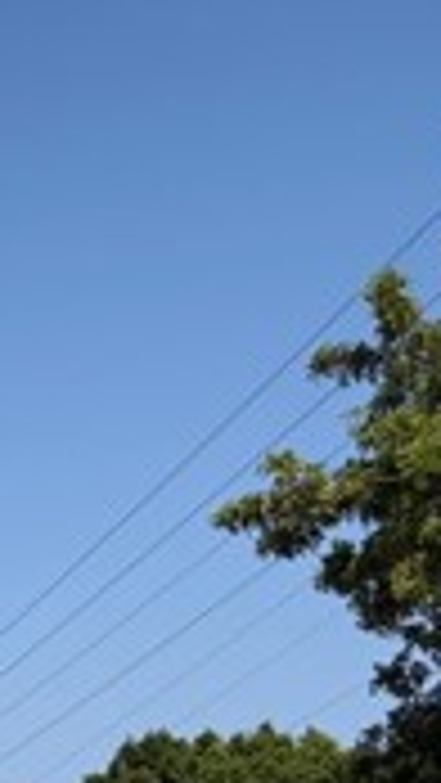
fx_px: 2160
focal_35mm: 104
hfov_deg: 9.2
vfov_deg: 19.3
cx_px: -904
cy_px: 963
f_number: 1.6
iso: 50
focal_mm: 5.96
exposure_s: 1/6329
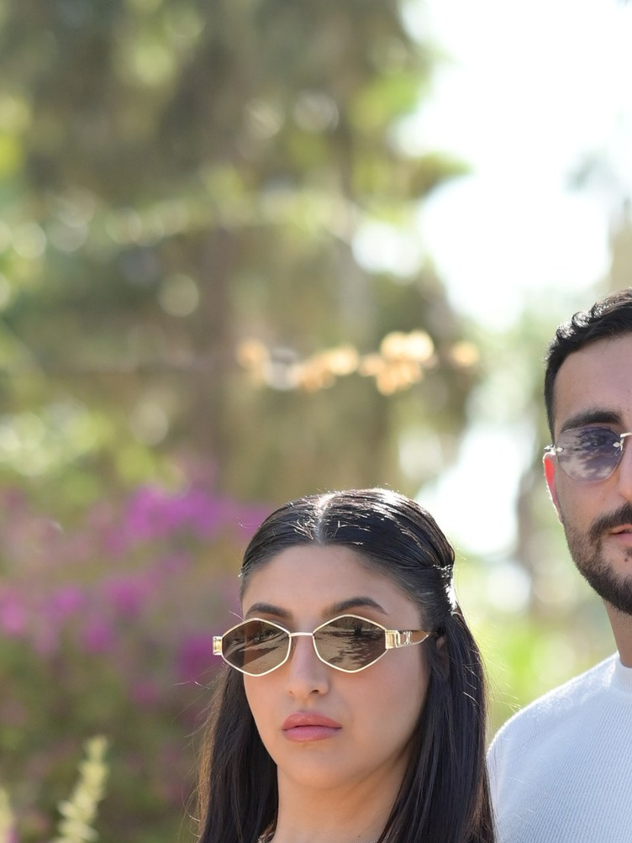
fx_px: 7621
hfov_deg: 4.7
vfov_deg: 6.2
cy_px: 1326
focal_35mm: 313
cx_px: 466
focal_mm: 85
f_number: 2.5
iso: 320
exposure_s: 1/1600
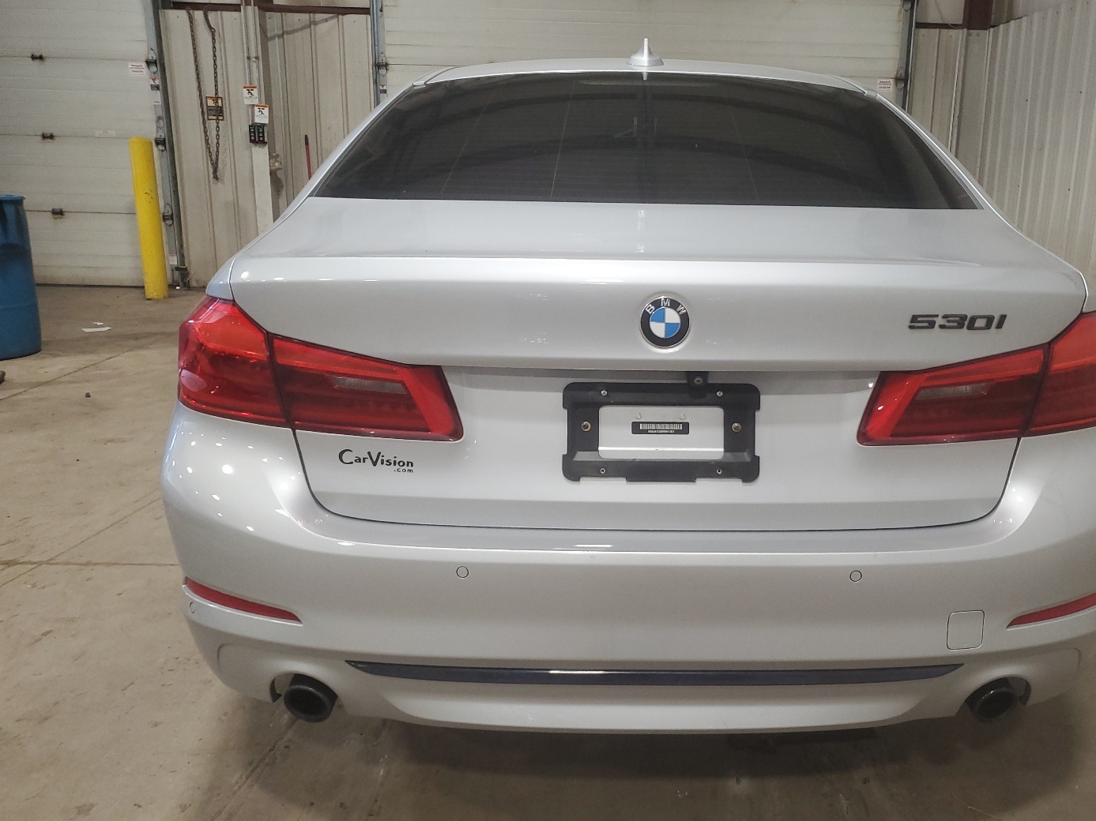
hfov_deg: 59.7
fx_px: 950
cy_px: 420
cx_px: 629
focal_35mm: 30
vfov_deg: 46.8
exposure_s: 1/60.2
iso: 121
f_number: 1.5
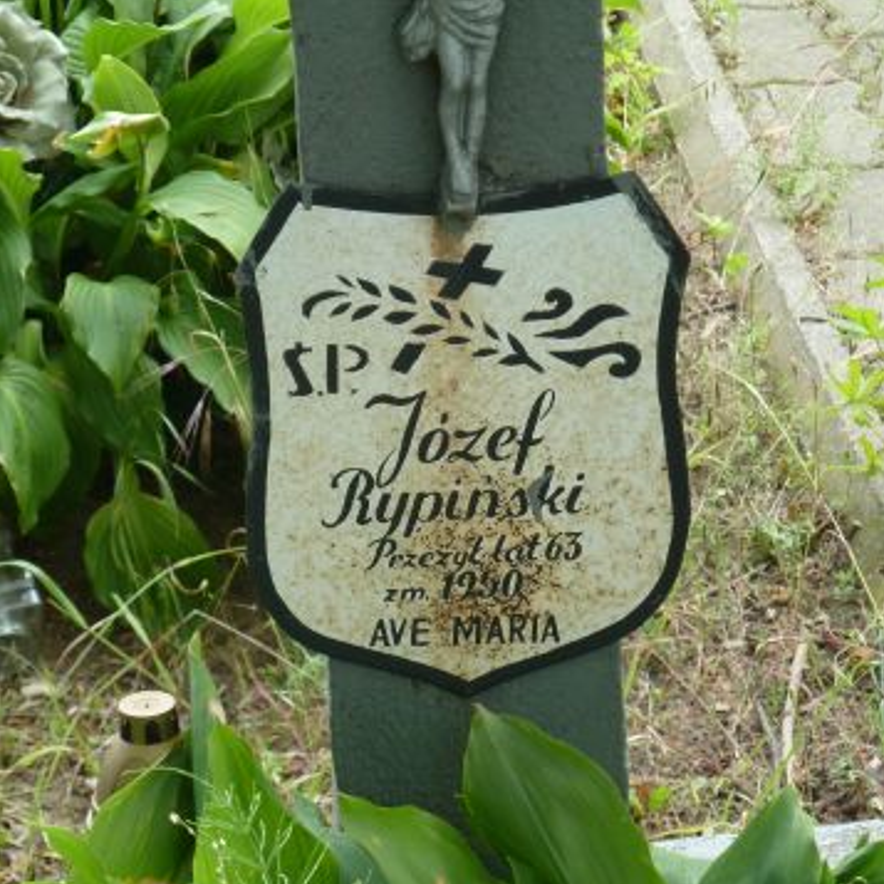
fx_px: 4392
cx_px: 441
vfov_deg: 11.5
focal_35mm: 152
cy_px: 470
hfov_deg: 11.5
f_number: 4.4
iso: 200
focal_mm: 21
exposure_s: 1/100
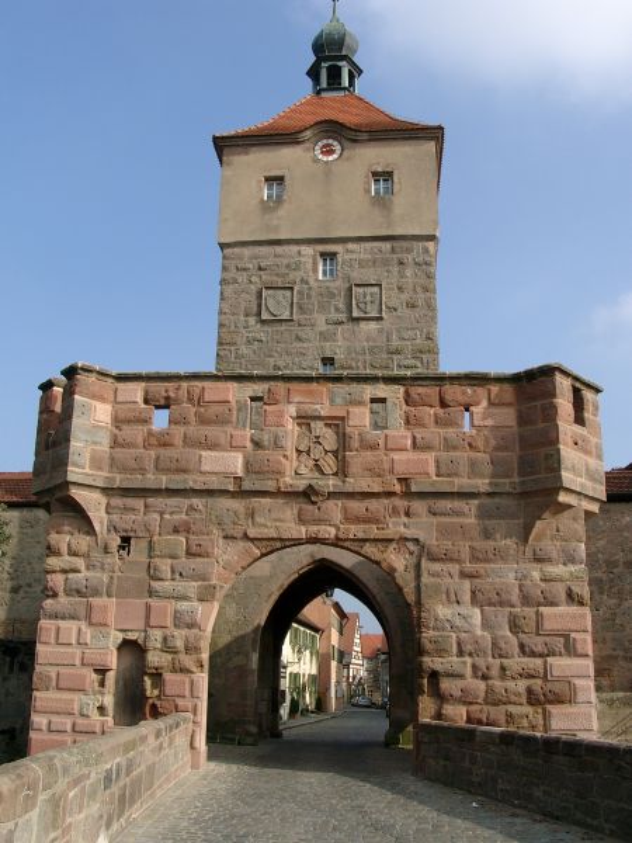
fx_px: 828
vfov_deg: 54.0
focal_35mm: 34
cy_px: 422
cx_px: 316
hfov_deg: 41.8
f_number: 4
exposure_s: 1/675
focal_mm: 7.13
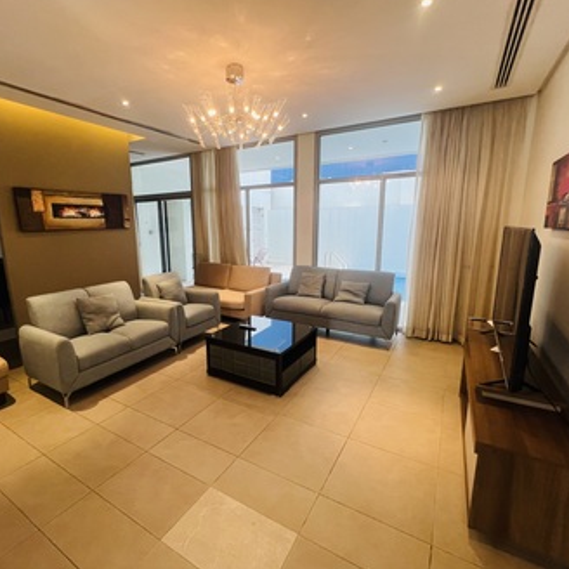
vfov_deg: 87.4
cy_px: 285
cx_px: 258
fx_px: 298
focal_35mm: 16
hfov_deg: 87.2
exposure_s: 1/100
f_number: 1.8
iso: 125
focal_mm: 1.57
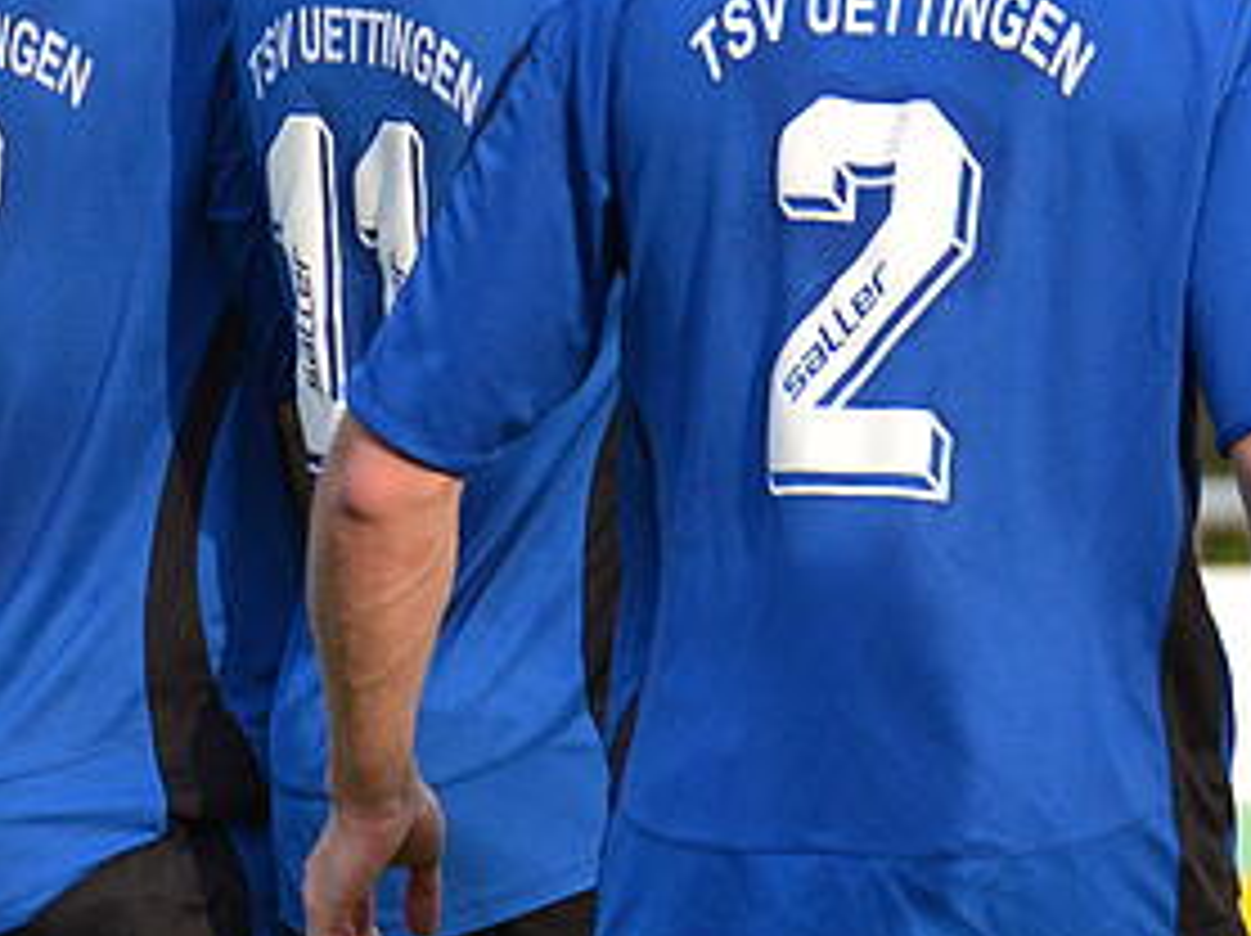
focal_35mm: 1289
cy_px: 783
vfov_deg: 1.2
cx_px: 405
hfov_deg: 1.5
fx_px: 46543
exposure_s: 1/500
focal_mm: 230
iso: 640
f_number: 5.3
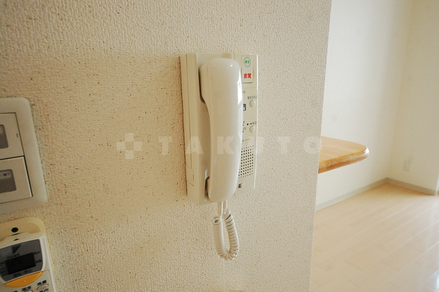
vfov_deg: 53.1
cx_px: 220
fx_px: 293
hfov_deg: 73.8
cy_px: 146
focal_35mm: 24
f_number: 5.6
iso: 1600
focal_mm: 16
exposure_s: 1/50
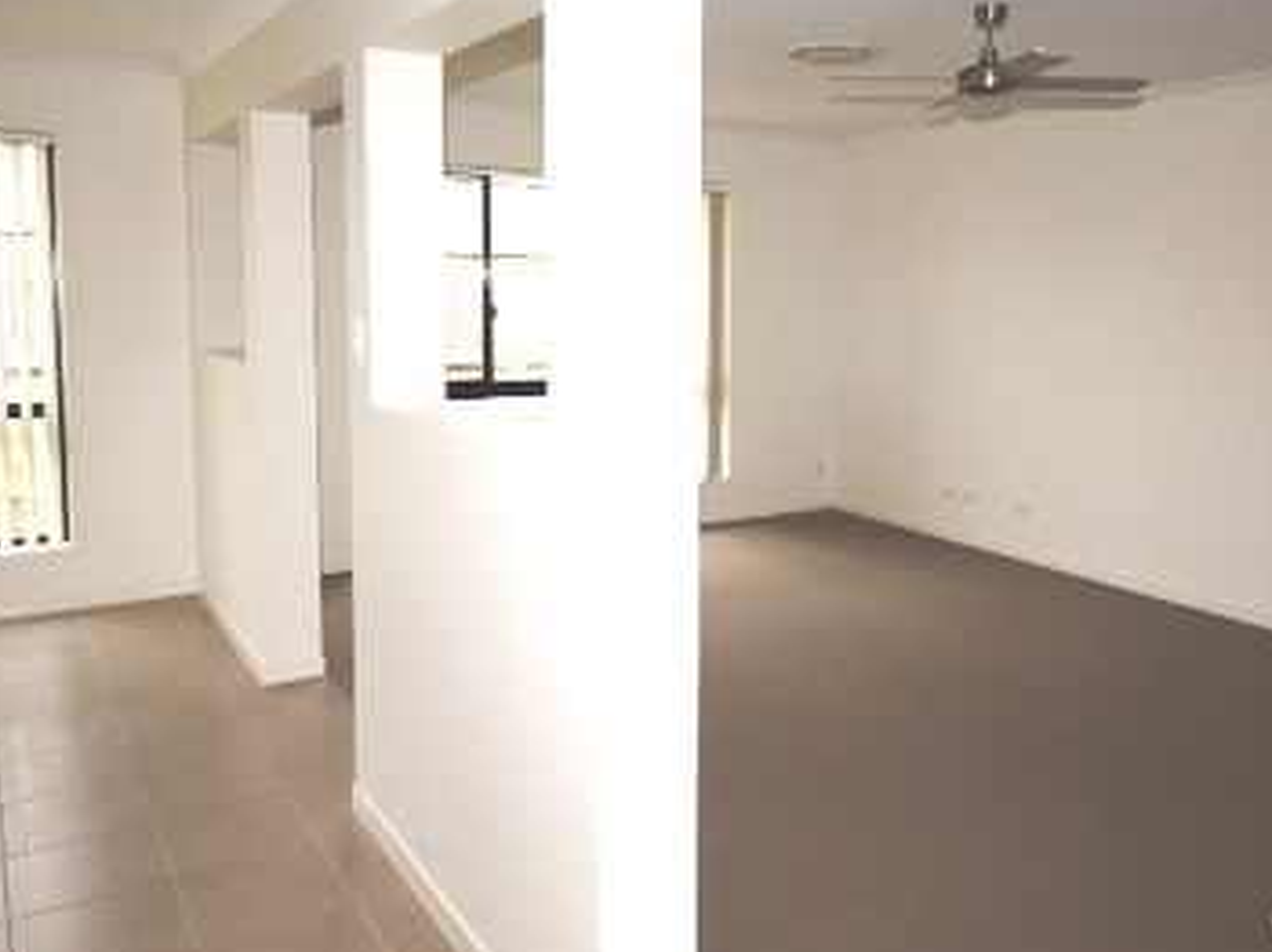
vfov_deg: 45.3
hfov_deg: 58.2
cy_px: 412
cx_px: 712
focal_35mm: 31
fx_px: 1138
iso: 100
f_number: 5.6
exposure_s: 1/60
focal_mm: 16
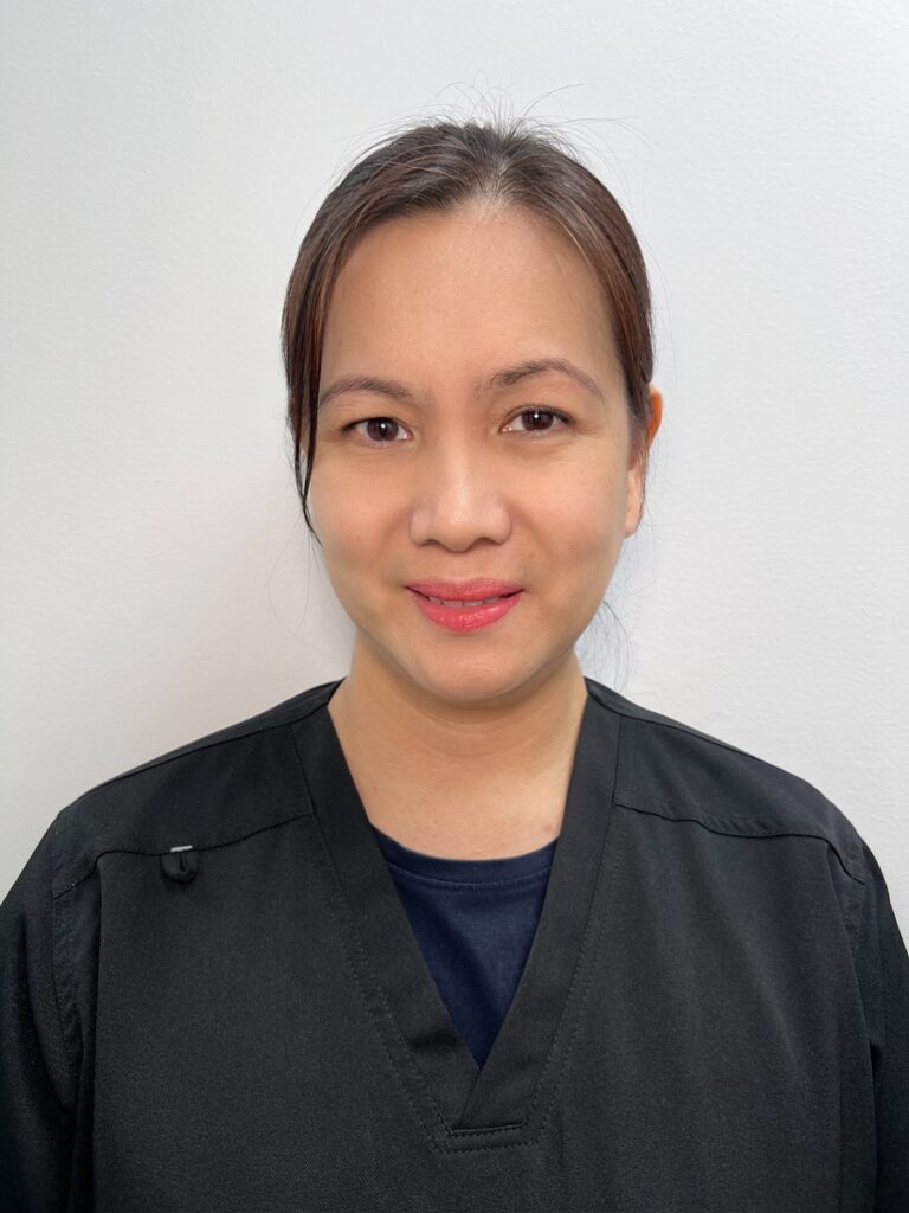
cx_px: 454
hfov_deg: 53.1
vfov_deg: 67.3
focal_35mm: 26
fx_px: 910
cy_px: 606
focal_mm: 5.7
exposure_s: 1/100
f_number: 1.5
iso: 50
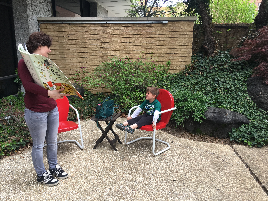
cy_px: 100
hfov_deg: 61.7
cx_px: 134
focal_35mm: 29
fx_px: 225
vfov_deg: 48.2
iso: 25
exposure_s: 1/234
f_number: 2.2
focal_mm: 4.15
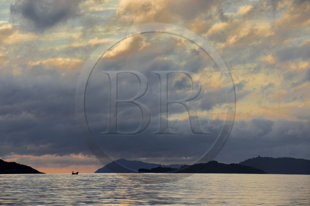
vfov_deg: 8.3
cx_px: 155
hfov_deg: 12.5
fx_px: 1420
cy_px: 103
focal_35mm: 165
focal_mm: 165
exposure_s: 1/320
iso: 400
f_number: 10
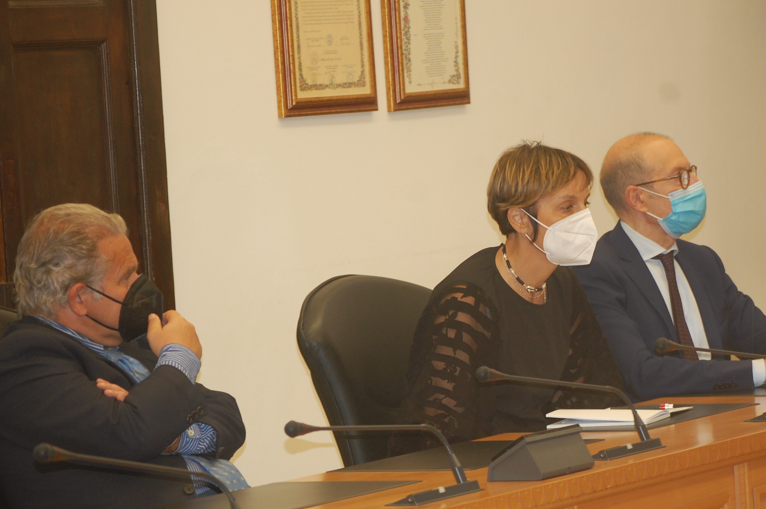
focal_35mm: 203
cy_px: 307
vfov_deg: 6.8
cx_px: 439
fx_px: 4315
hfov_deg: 10.1
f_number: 4.5
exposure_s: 1/60
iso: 450
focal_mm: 100
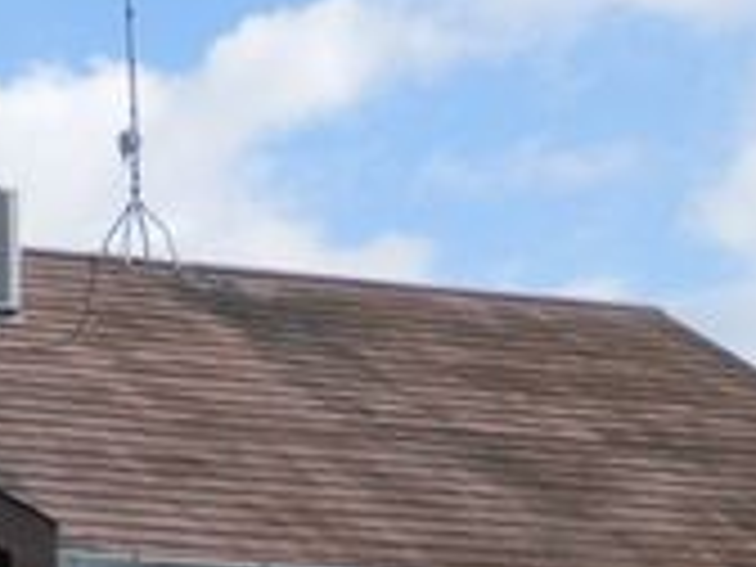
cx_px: -504
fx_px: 3123
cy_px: 544
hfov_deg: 12.8
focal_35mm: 143
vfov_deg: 10.3
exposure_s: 1/800
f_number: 3.3
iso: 80
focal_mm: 5.5
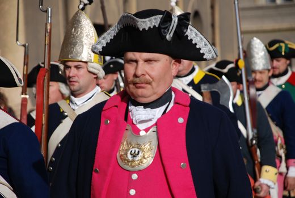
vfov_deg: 6.8
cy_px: 99
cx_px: 148
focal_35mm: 202
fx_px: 1663
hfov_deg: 10.1
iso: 110
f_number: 5.6
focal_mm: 135
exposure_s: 1/500
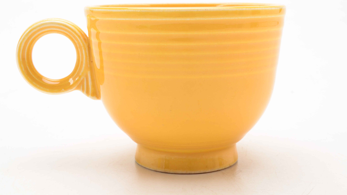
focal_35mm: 63
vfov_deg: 19.1
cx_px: 174
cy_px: 81
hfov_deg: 33.3
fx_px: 580
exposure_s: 1/160
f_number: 20
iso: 100
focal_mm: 40
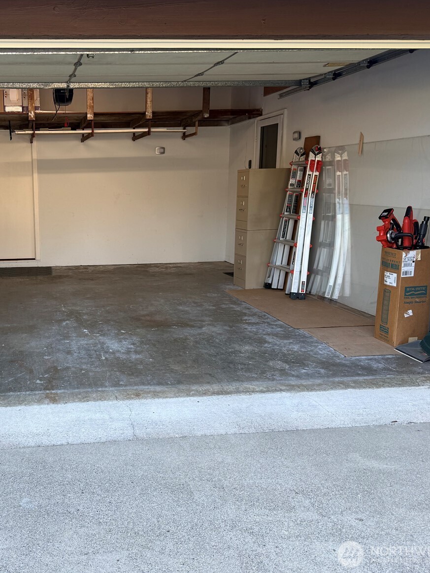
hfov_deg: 40.7
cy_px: 279
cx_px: 71
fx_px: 547
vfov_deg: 55.3
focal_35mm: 33
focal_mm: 6.76
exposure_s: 1/120
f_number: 1.78
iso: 50
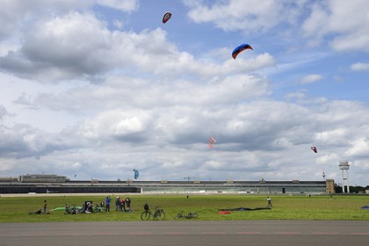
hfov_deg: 50.7
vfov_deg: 35.1
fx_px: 389
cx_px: 184
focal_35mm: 38
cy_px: 123
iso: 800
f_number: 14
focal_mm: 38
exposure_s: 1/800
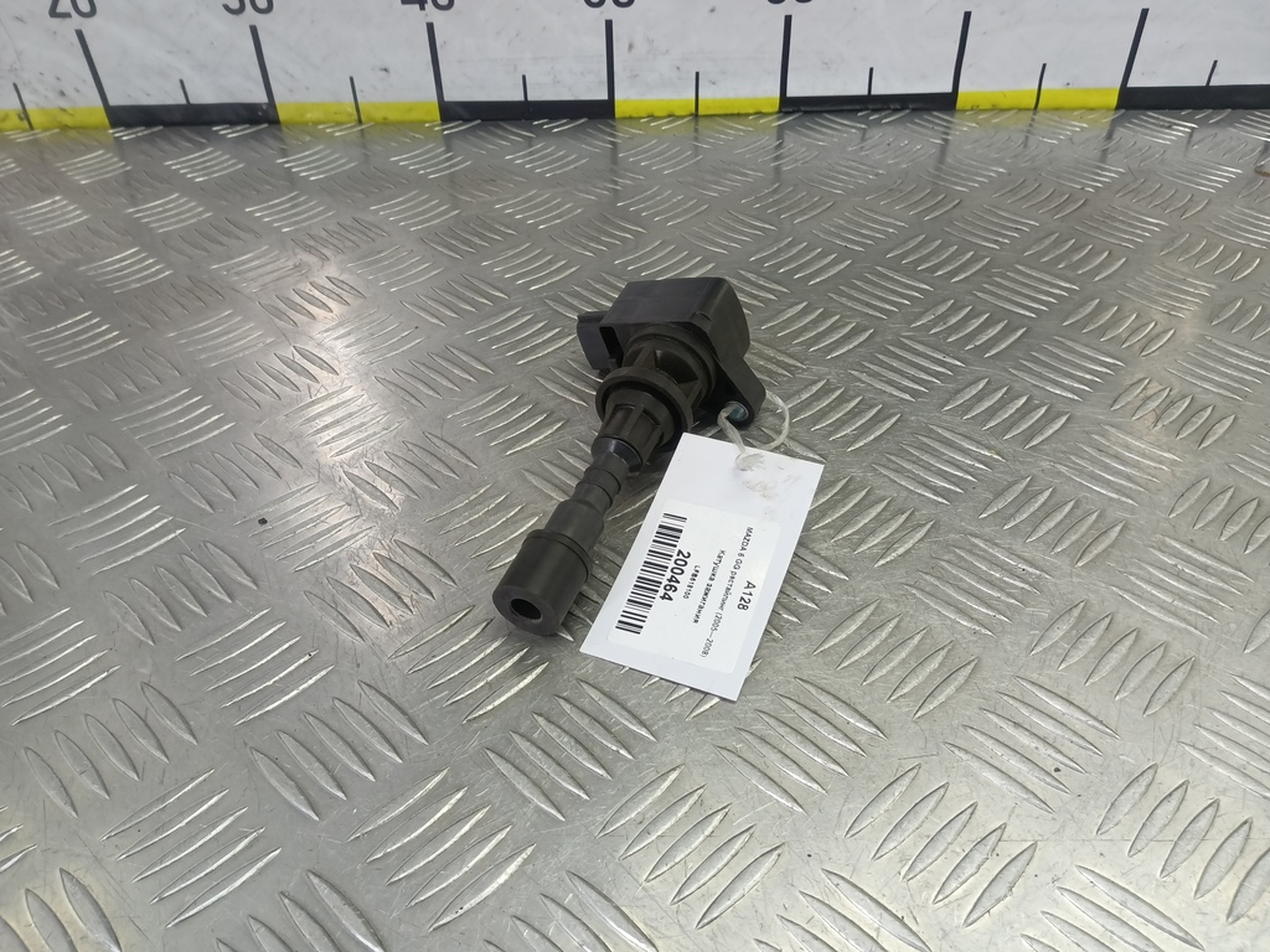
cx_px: 635
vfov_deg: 58.9
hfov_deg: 73.9
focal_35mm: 23
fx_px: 844
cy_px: 476
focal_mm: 4.11
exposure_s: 1/50
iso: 116
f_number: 1.6
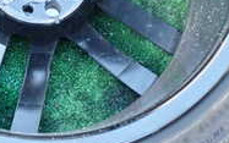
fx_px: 637
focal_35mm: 102
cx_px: 39
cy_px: -26
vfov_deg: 12.6
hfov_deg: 20.1
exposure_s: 1/30
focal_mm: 5.4
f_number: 2.3
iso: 250
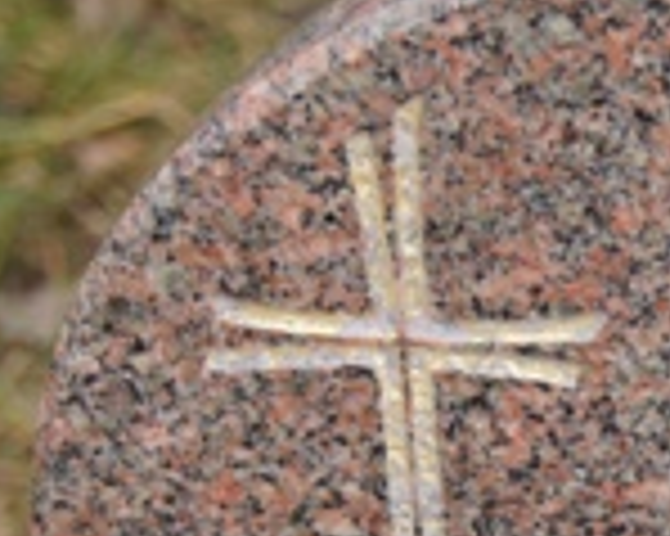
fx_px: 5390
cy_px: 766
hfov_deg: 7.0
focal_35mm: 272
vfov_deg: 5.6
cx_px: 1142
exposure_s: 1/160
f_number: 5.6
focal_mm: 45
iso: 200
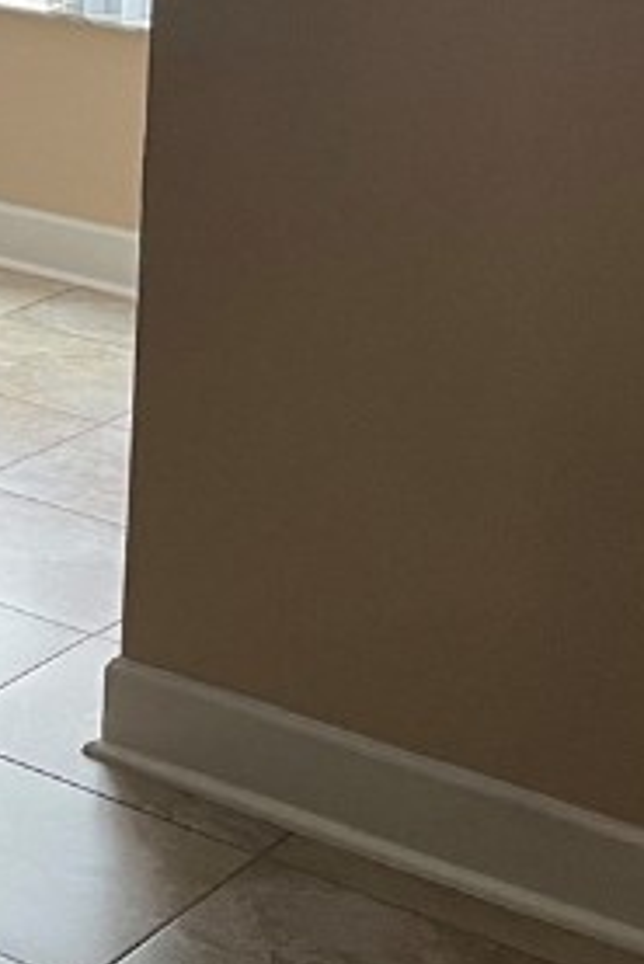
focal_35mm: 100
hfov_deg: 11.2
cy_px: -237
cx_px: -964
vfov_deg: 19.1
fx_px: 2680
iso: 80
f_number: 1.6
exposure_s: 1/60
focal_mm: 4.2
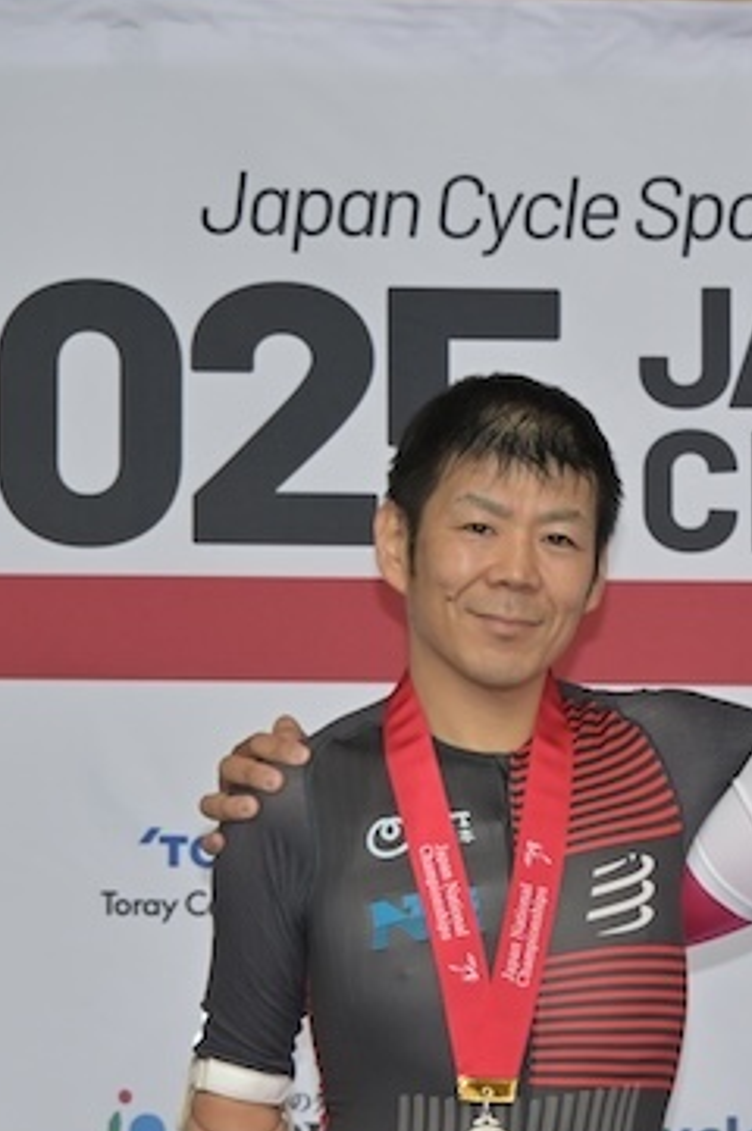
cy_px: 810
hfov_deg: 5.3
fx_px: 8005
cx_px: 1065
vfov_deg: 8.1
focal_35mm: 255
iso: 560
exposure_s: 1/160
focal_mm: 115
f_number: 6.7
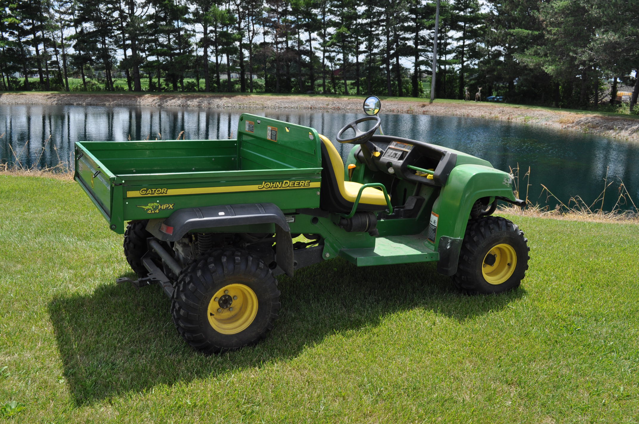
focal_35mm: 36
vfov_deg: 36.8
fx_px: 638
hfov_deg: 53.2
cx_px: 320
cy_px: 212
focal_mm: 24
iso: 200
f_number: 9
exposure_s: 1/320
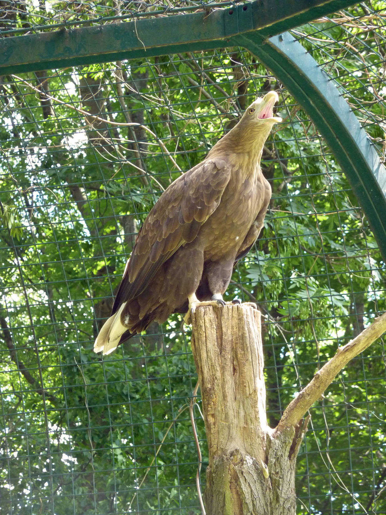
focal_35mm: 210
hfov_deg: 7.1
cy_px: 258
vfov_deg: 9.4
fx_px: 3122
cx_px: 193
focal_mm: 34.4
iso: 250
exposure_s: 1/80
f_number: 4.6
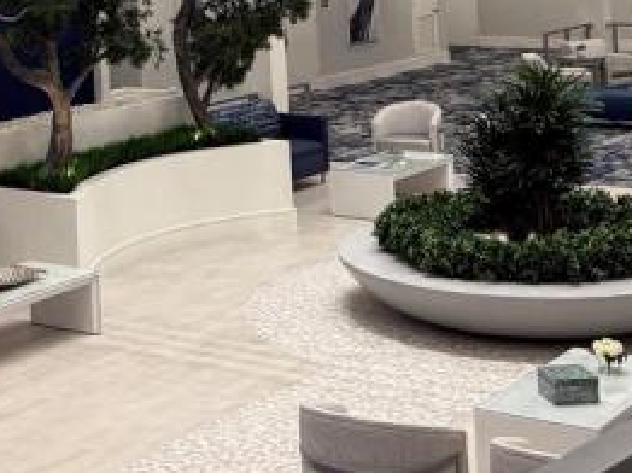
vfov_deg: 15.7
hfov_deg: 21.7
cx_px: 46
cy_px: -179
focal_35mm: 88
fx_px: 1605
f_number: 1.78
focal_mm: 6.76
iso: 160
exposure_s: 1/121
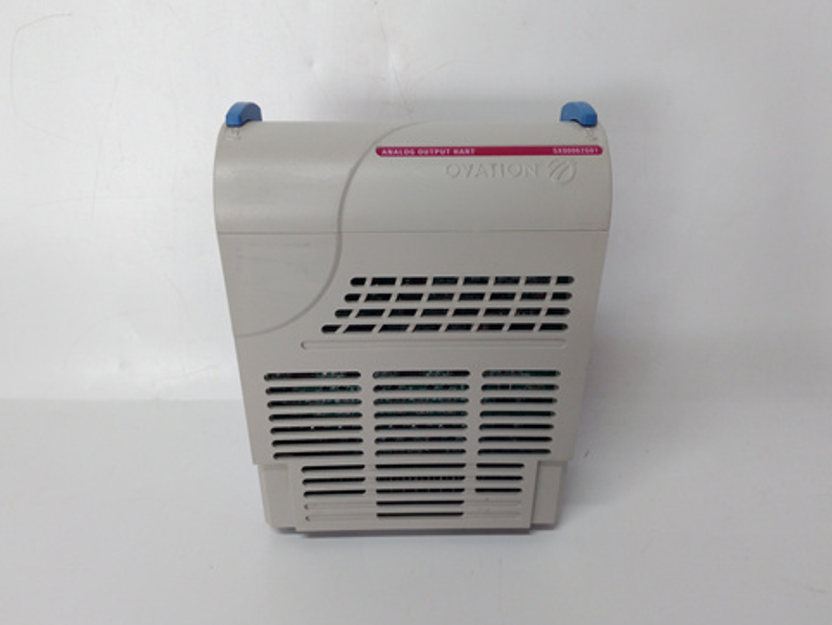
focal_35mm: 28
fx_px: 673
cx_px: 419
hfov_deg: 63.4
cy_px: 310
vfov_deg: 49.8
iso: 117
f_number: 2
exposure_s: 1/33
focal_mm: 3.79
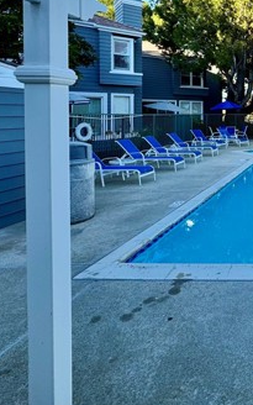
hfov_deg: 33.1
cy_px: 120
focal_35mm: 29
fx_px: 320
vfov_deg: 62.2
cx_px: 321
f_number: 2.2
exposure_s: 1/675
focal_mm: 2.22
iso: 40
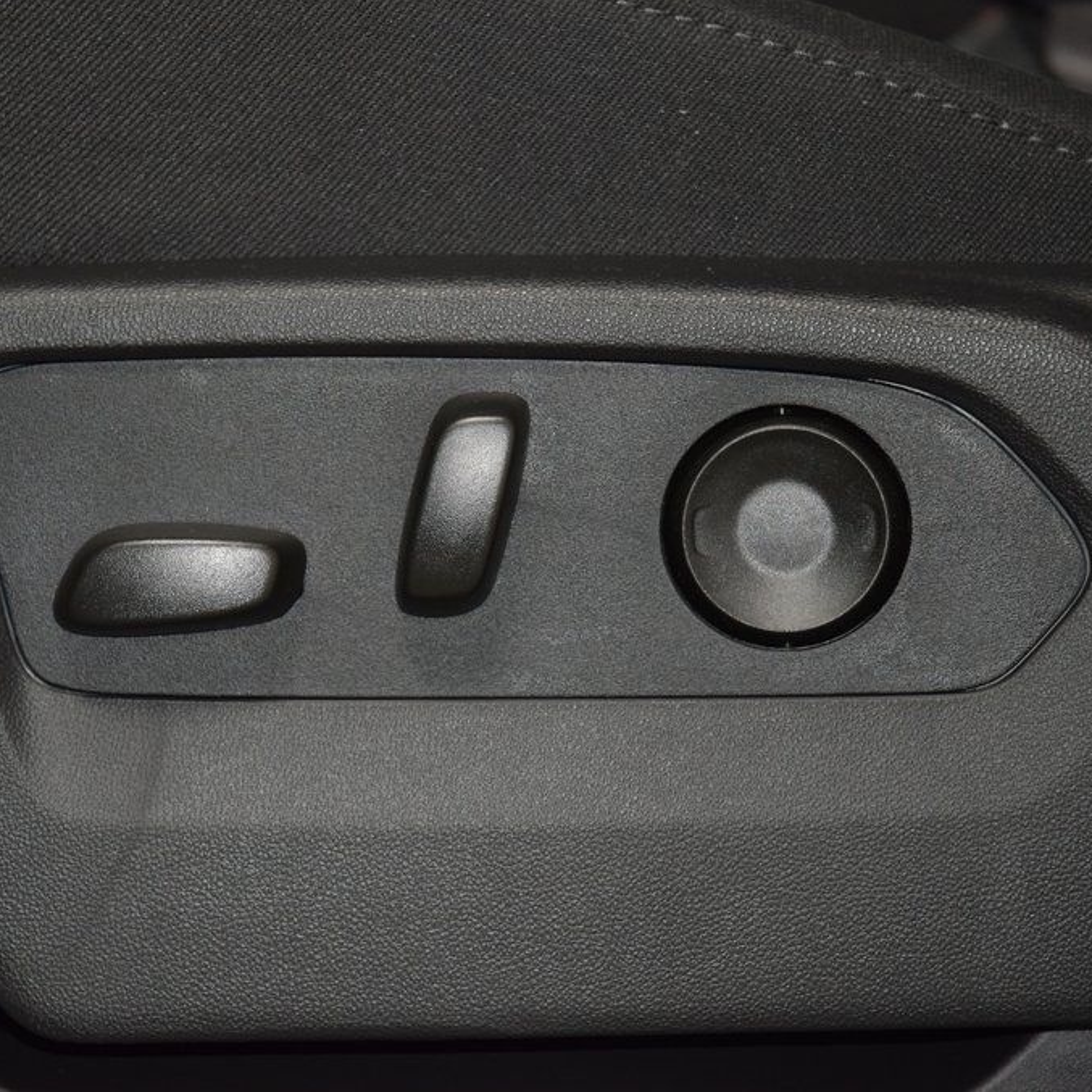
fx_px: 4818
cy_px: 546
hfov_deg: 12.9
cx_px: 432
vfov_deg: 12.9
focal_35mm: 135
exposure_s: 1/60
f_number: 4.5
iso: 1250
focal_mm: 70
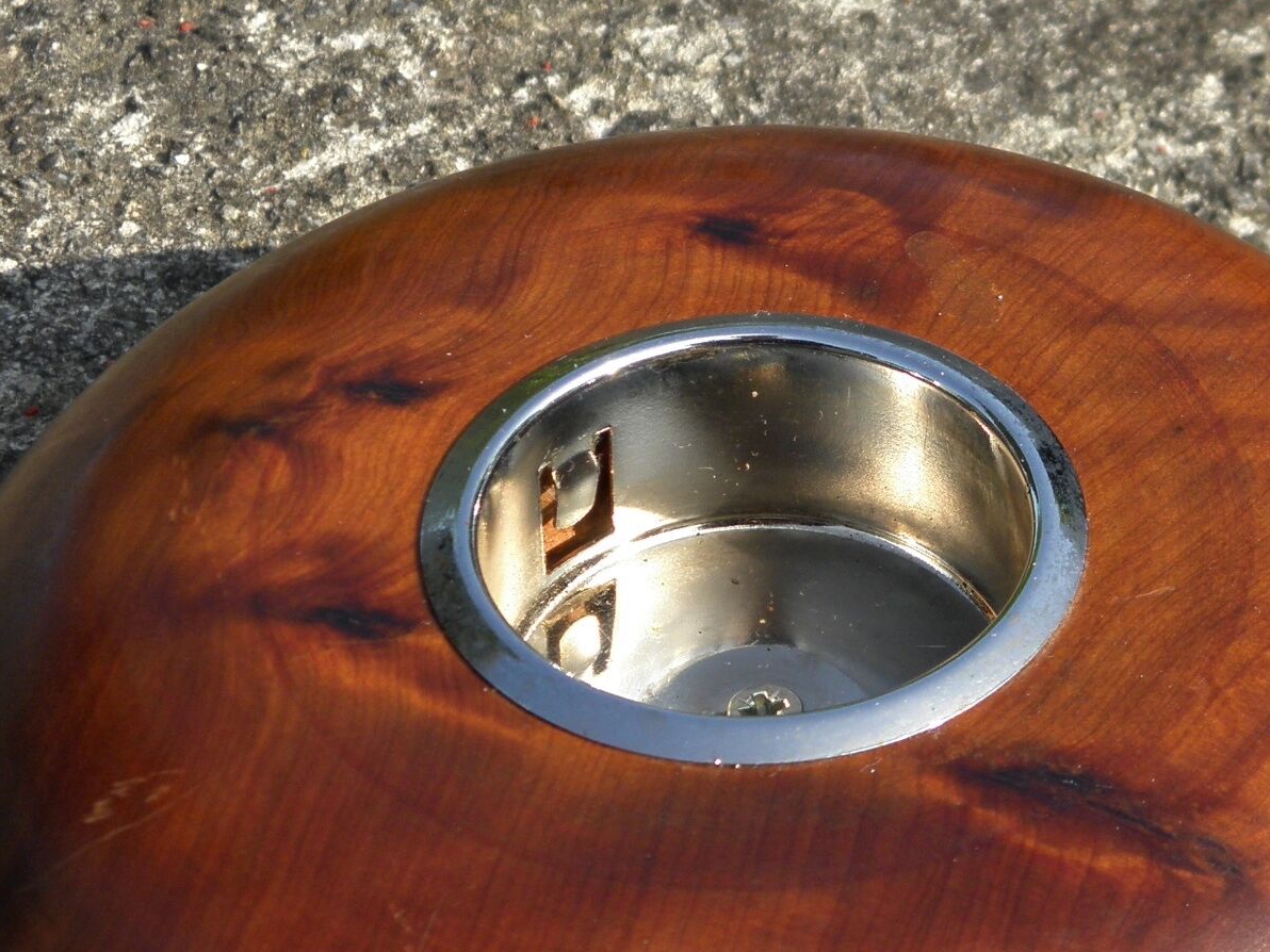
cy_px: 610
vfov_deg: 12.8
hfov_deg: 16.8
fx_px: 4256
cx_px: 1072
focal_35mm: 116
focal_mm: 9.7
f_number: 4.1
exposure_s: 1/320
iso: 100
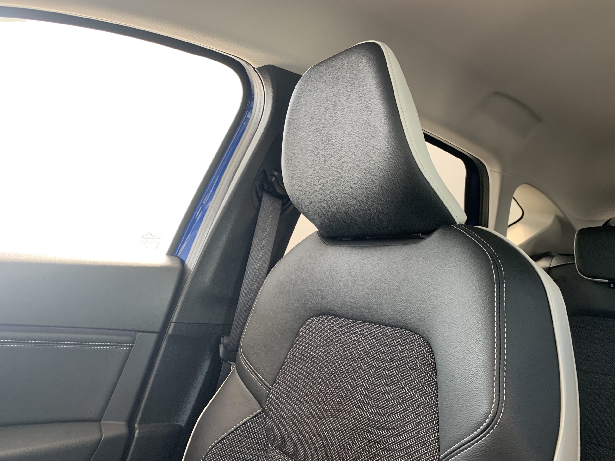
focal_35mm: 26
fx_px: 462
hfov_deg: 67.3
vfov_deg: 53.1
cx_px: 308
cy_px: 230
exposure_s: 1/60
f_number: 1.8
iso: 125
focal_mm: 4.25
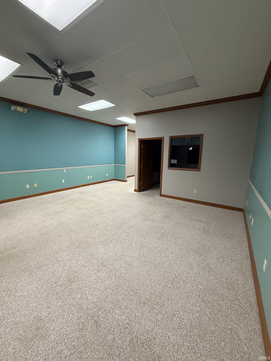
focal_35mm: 14
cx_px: 136
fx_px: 146
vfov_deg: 102.1
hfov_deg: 85.7
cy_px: 180
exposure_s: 1/60
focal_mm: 2.22
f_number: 2.2
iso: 400
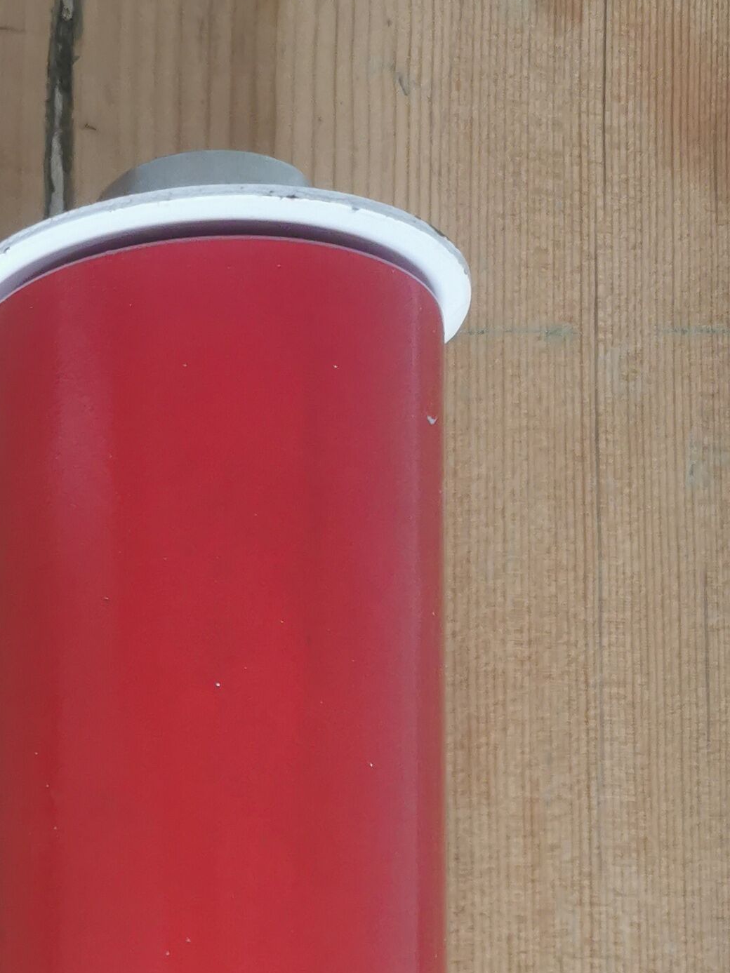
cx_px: -73
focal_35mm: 71
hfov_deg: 19.8
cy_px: 1078
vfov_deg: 25.4
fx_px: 1997
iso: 100
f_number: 1.8
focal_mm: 5.58
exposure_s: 1/100
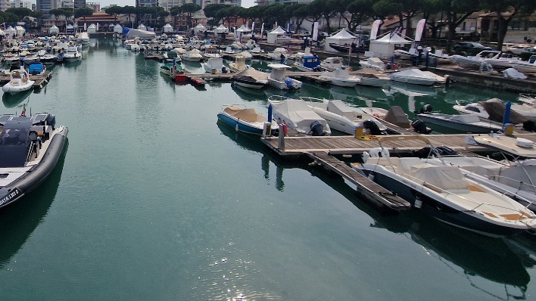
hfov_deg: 68.2
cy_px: 76
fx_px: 341
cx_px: 98
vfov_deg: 46.0
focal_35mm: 24
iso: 50
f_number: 2.2
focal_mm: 2.2
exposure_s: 1/7280
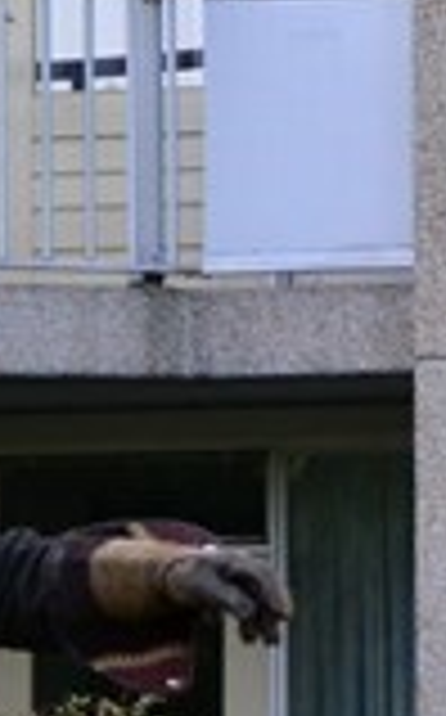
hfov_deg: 4.0
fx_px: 6299
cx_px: 703
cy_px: 54
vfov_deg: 6.5
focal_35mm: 323
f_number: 5
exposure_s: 1/800
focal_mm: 56
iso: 1600
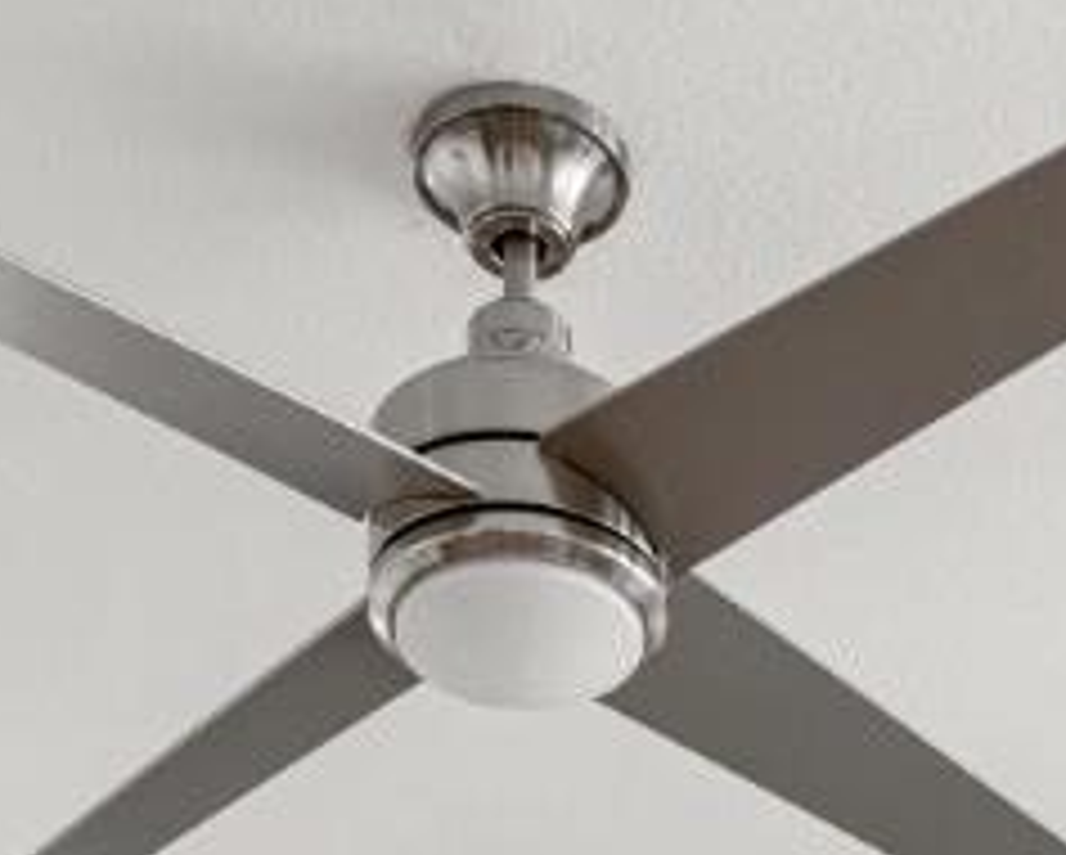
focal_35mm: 83
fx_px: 2621
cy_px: 2205
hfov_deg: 22.7
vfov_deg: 12.8
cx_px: 819
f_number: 10
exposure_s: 1/3
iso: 100
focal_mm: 14
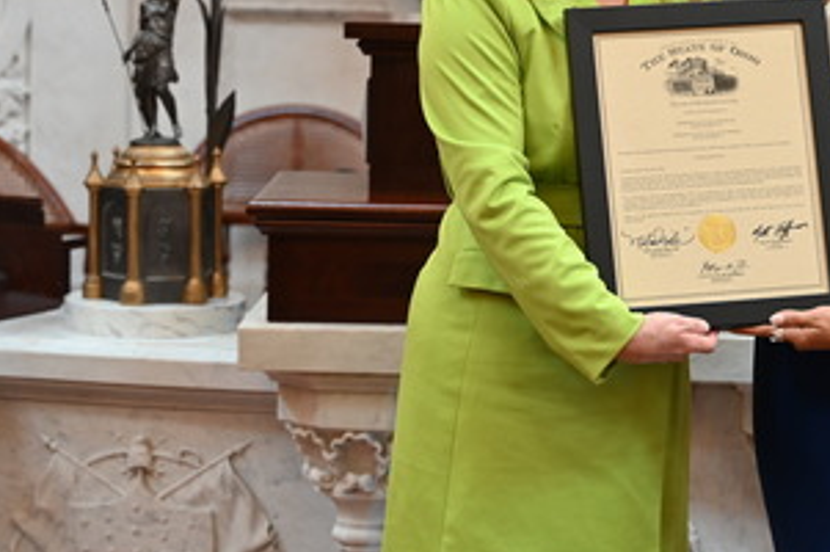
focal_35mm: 127
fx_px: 2925
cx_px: 676
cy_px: 138
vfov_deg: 10.7
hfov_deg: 16.0
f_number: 2.8
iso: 900
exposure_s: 1/125
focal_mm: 67
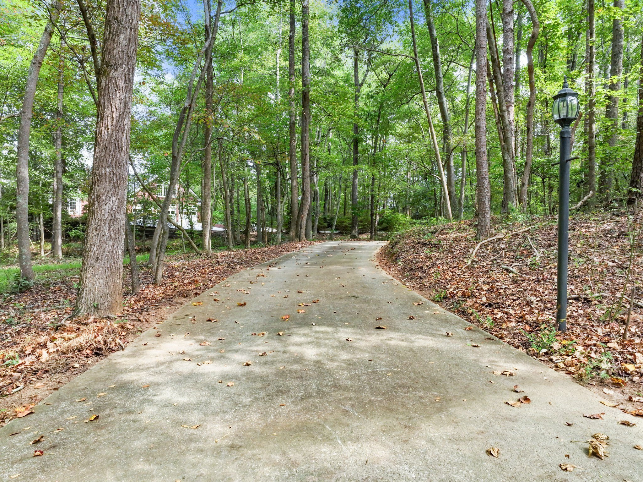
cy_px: 241
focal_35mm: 24
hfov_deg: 71.6
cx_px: 322
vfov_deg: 56.8
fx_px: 446
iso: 200
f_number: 8
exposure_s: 1/80
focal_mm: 12.29
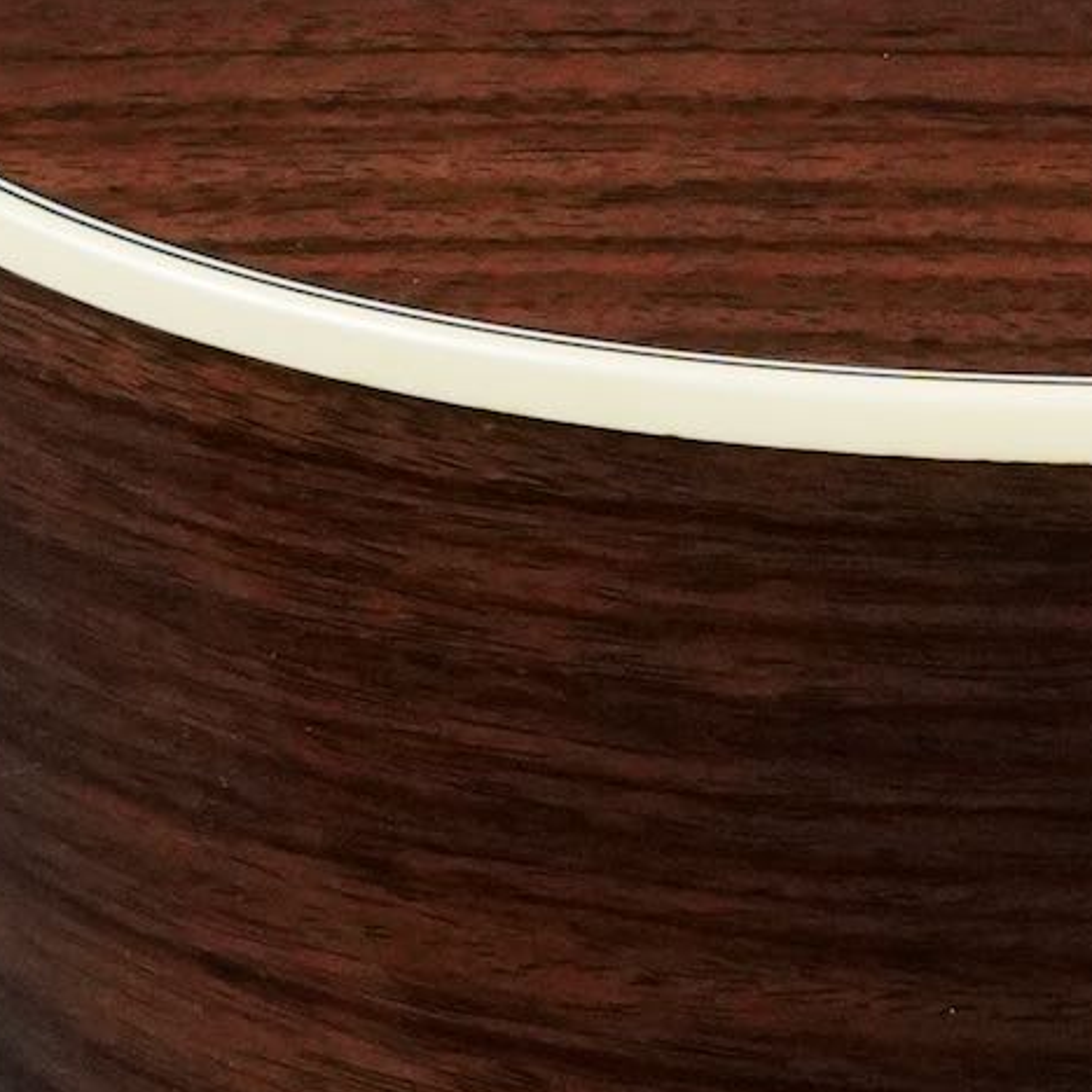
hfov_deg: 5.8
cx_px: 3101
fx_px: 10234
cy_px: 346
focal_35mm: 287
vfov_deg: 6.1
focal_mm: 35
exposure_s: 1/60
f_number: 11
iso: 3200
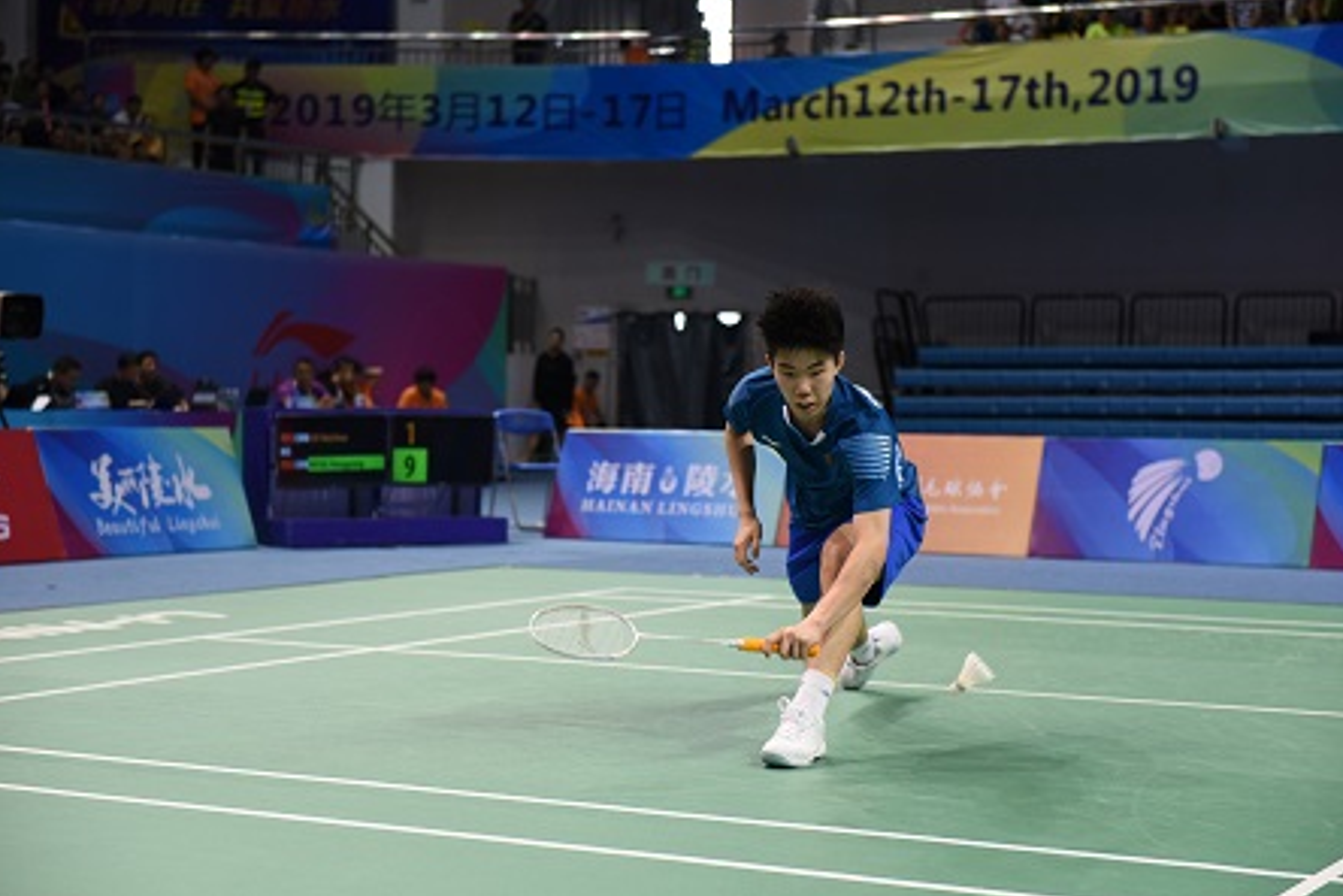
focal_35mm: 71
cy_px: 451
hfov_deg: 28.5
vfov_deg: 19.2
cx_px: 672
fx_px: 2648
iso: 1250
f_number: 3.5
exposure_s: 1/500
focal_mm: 70
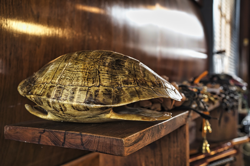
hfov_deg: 54.4
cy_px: 83
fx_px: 243
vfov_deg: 37.9
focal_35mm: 35
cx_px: 125
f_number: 5
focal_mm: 35
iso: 1600
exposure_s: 1/60
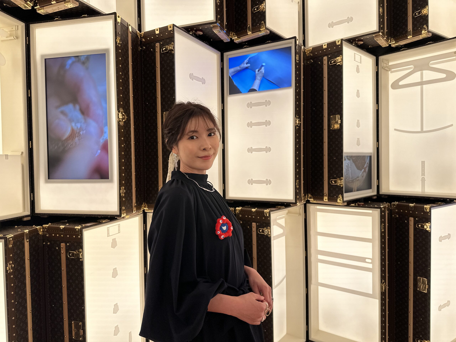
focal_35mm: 24
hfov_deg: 71.6
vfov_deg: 56.8
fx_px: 316
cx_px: 228
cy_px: 171
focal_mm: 6.86
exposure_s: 1/115
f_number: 1.78
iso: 100
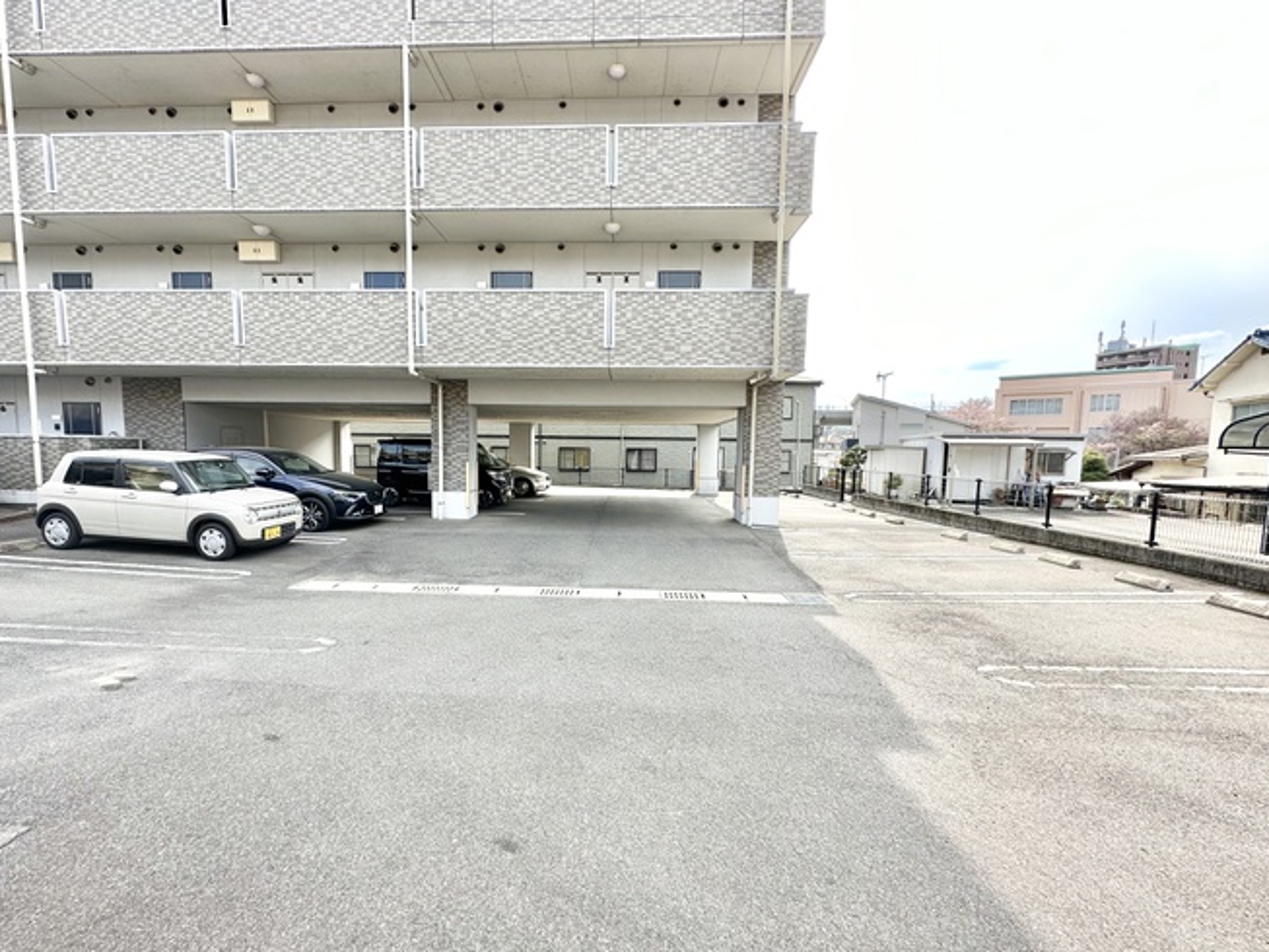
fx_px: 550
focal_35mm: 15
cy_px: 500
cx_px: 602
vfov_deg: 81.7
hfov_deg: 98.1
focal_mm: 2.22
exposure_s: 1/491
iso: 40
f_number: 2.2
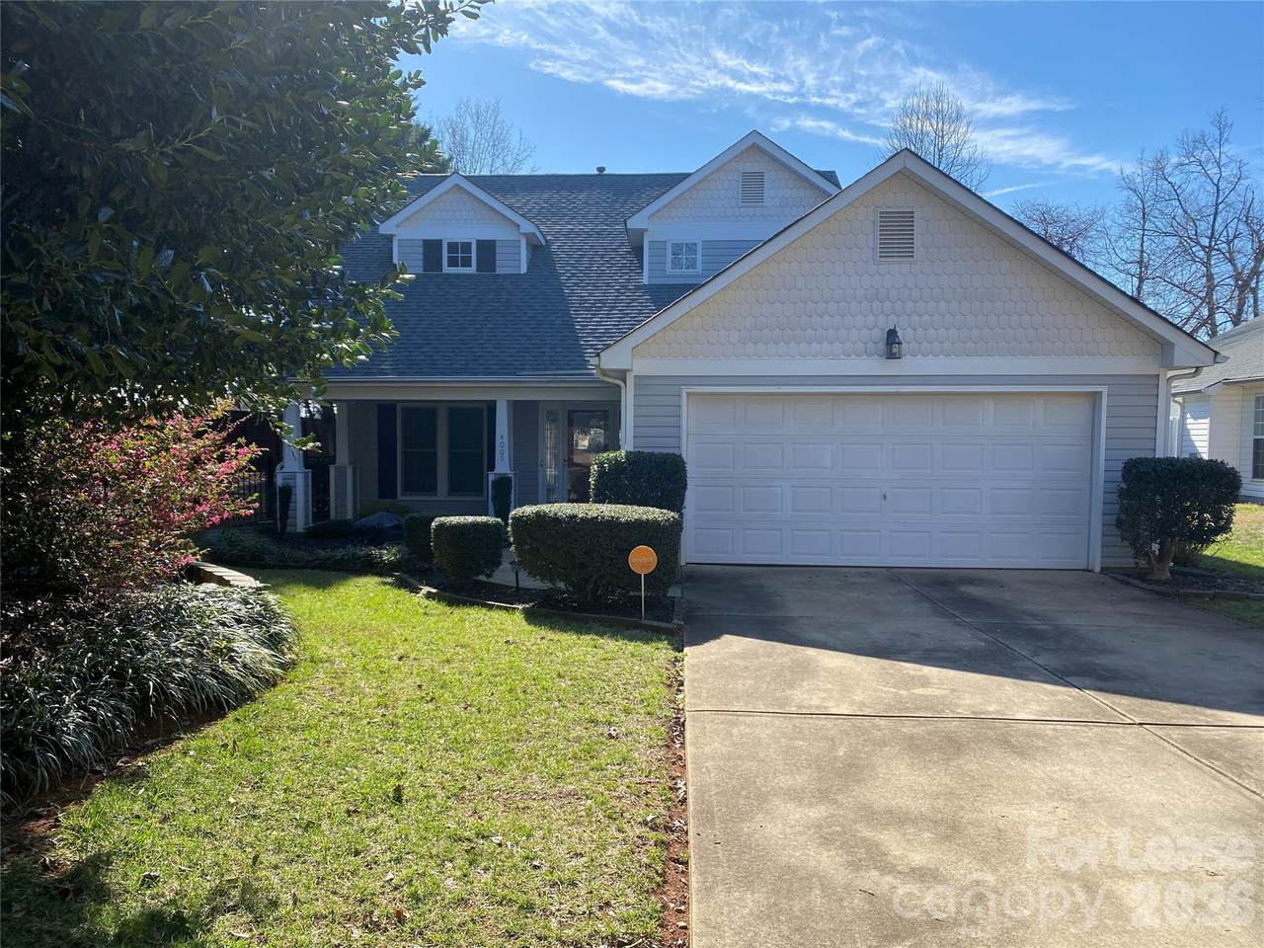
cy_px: 474
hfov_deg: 67.3
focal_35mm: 26
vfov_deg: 53.1
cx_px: 632
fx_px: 949
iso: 32
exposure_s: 1/1193
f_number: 1.8
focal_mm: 4.25
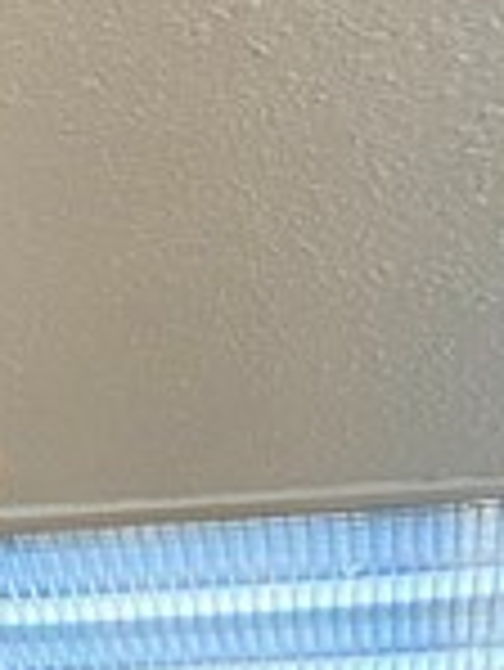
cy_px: 1943
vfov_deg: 9.1
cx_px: -374
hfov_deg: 8.0
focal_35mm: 179
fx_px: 3470
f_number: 1.8
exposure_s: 1/60
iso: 160
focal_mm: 4.25
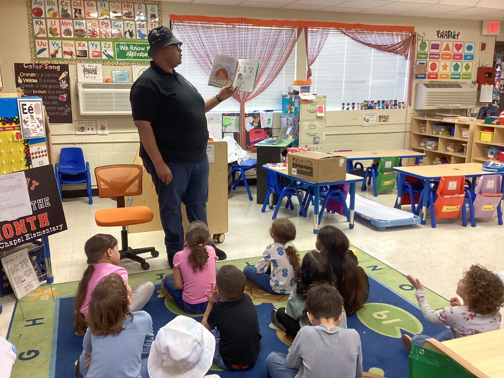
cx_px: 252
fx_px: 451
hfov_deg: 58.4
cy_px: 189
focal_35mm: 31
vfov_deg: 45.4
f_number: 2.4
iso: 160
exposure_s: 1/60
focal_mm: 3.3
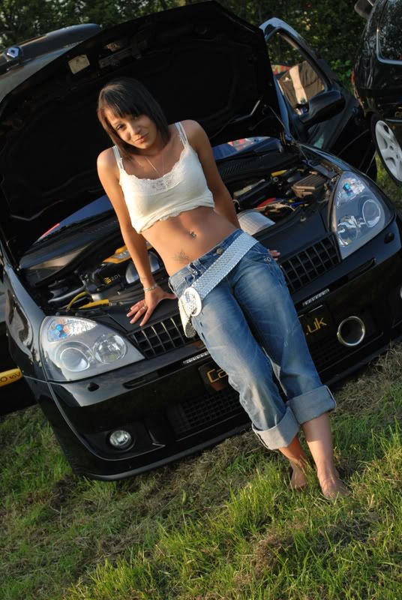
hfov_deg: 20.7
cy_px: 300
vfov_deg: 30.5
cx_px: 201
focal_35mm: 66
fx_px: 1102
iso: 200
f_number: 5.3
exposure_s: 1/320
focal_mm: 44
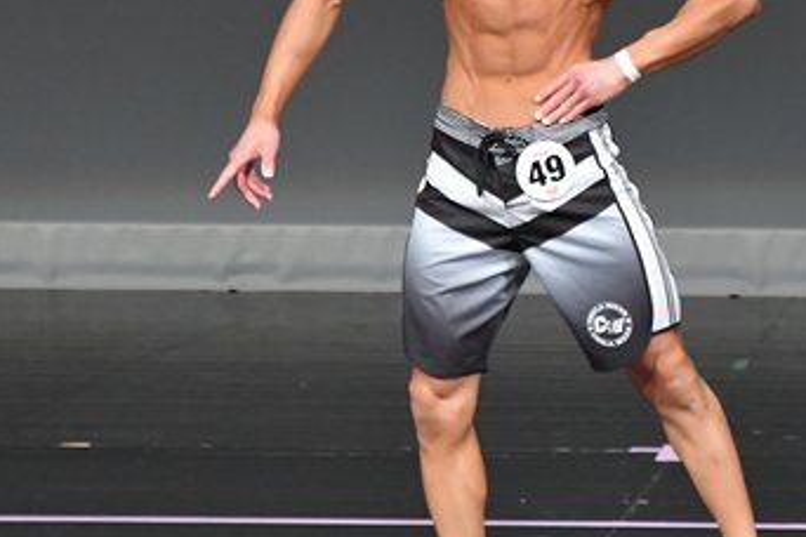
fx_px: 17507
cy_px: 153
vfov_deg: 1.8
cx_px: 640
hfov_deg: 2.6
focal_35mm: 782
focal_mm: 230
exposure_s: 1/400
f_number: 5.6
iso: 4000
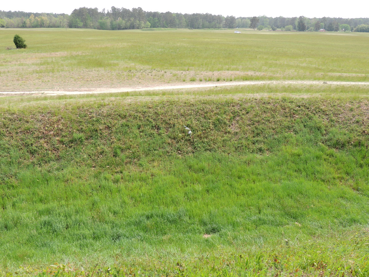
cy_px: 138
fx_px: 373
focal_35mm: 35
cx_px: 184
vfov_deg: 40.7
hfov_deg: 52.6
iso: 100
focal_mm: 6.2
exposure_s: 1/250
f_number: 3.3
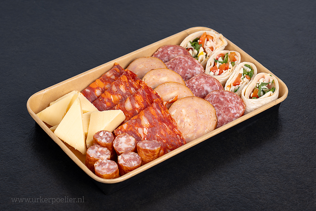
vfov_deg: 15.9
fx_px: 755
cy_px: 106
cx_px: 158
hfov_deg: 23.6
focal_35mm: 86
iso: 100
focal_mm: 86
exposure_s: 1/160
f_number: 9
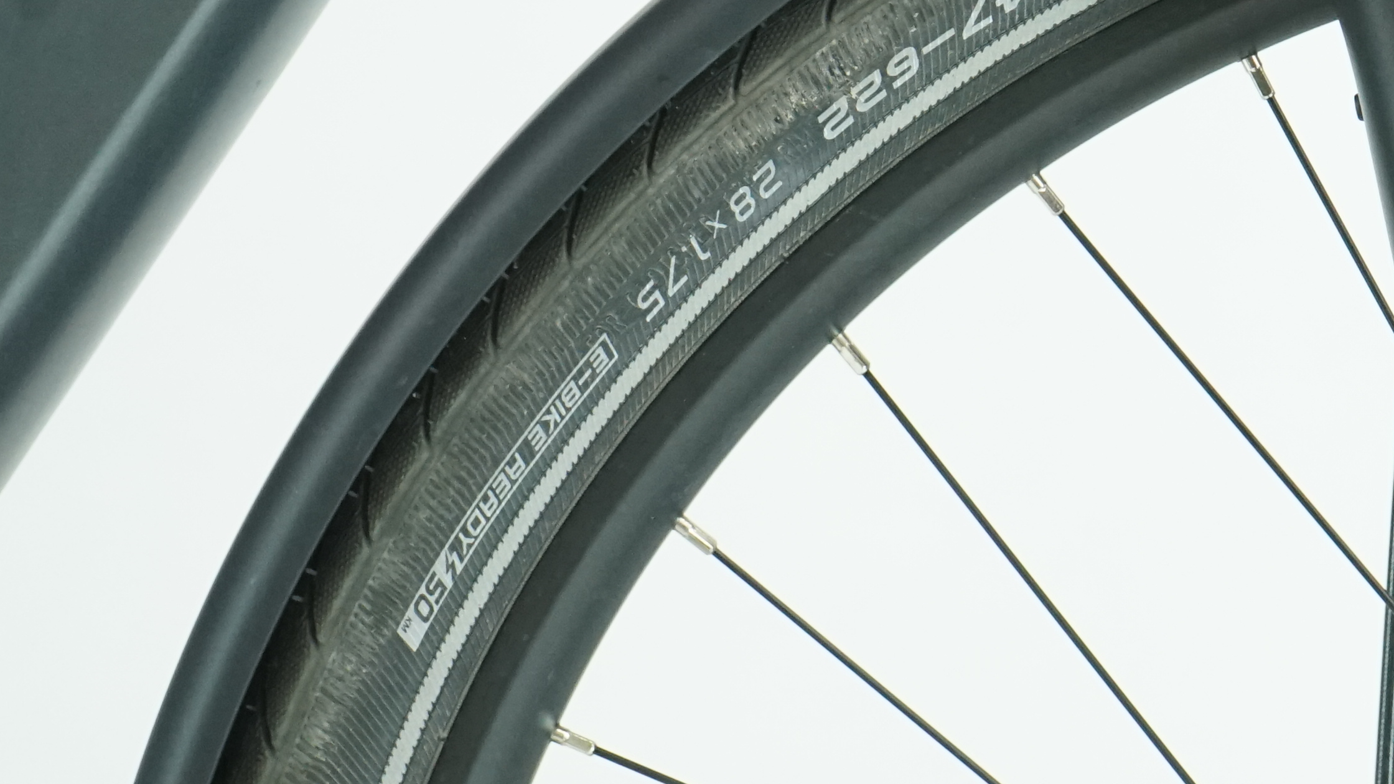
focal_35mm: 188
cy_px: 309
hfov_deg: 11.3
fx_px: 6949
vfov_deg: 6.5
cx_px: 1555
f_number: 6.3
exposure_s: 1/200
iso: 2500
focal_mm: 67
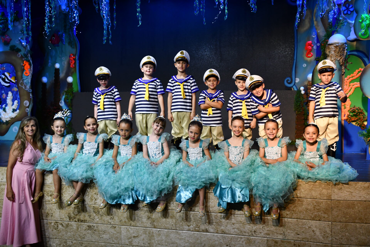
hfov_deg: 48.5
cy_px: 124
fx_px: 411
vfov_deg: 33.4
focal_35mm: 40
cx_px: 185
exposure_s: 1/200
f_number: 4
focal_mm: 27
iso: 800
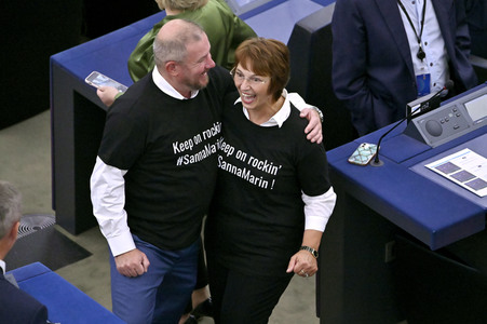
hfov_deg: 5.9
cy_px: 162
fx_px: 4731
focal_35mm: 350
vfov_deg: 3.9
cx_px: 244
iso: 10000
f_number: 5.6
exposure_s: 1/1000
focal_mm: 350
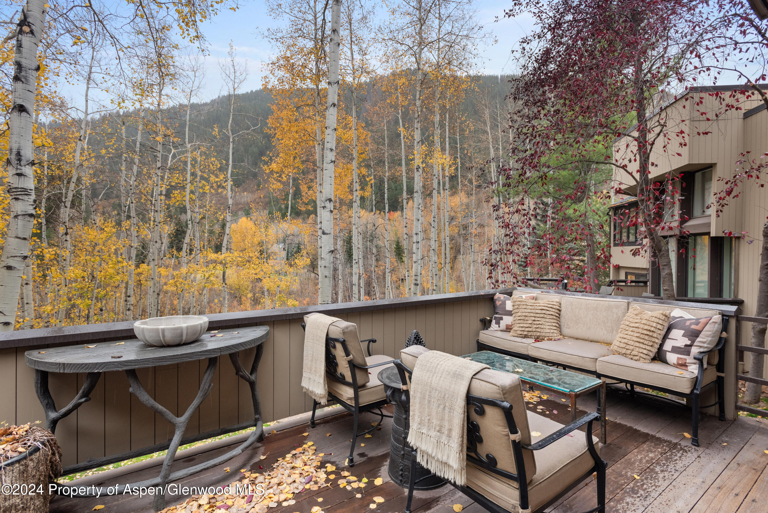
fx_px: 405
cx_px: 384
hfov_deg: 86.9
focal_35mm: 19
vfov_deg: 64.6
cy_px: 256
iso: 640
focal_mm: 19
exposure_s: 1/125
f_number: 7.1
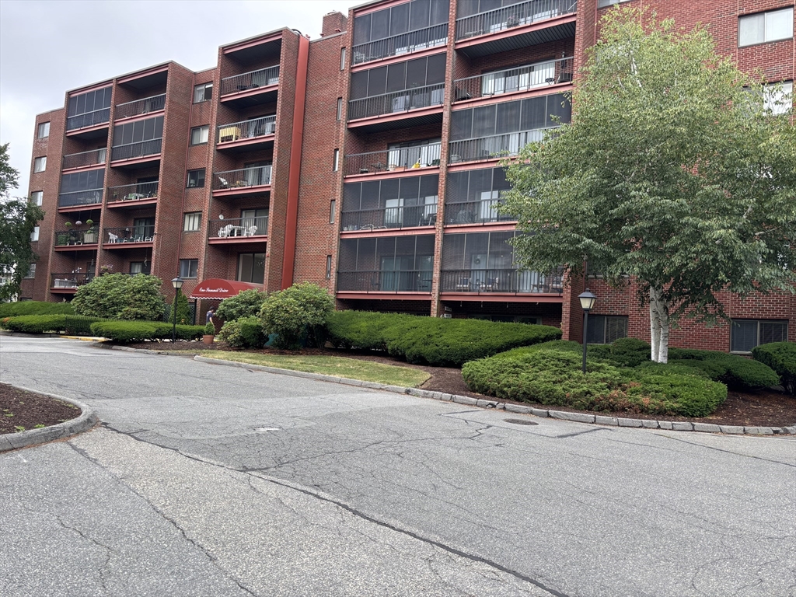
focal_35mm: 26
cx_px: 398
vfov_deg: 53.1
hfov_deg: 67.3
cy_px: 298
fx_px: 598
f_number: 1.6
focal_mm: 5.96
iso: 50
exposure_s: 1/390
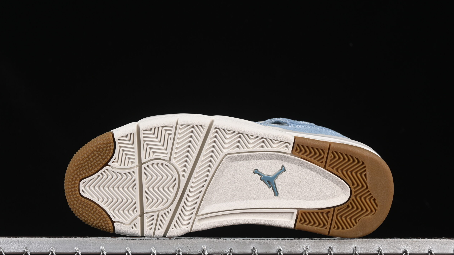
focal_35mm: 79
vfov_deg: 15.3
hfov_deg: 26.9
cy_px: 143
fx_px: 951
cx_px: 226
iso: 160
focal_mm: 50
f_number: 8
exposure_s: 1/80
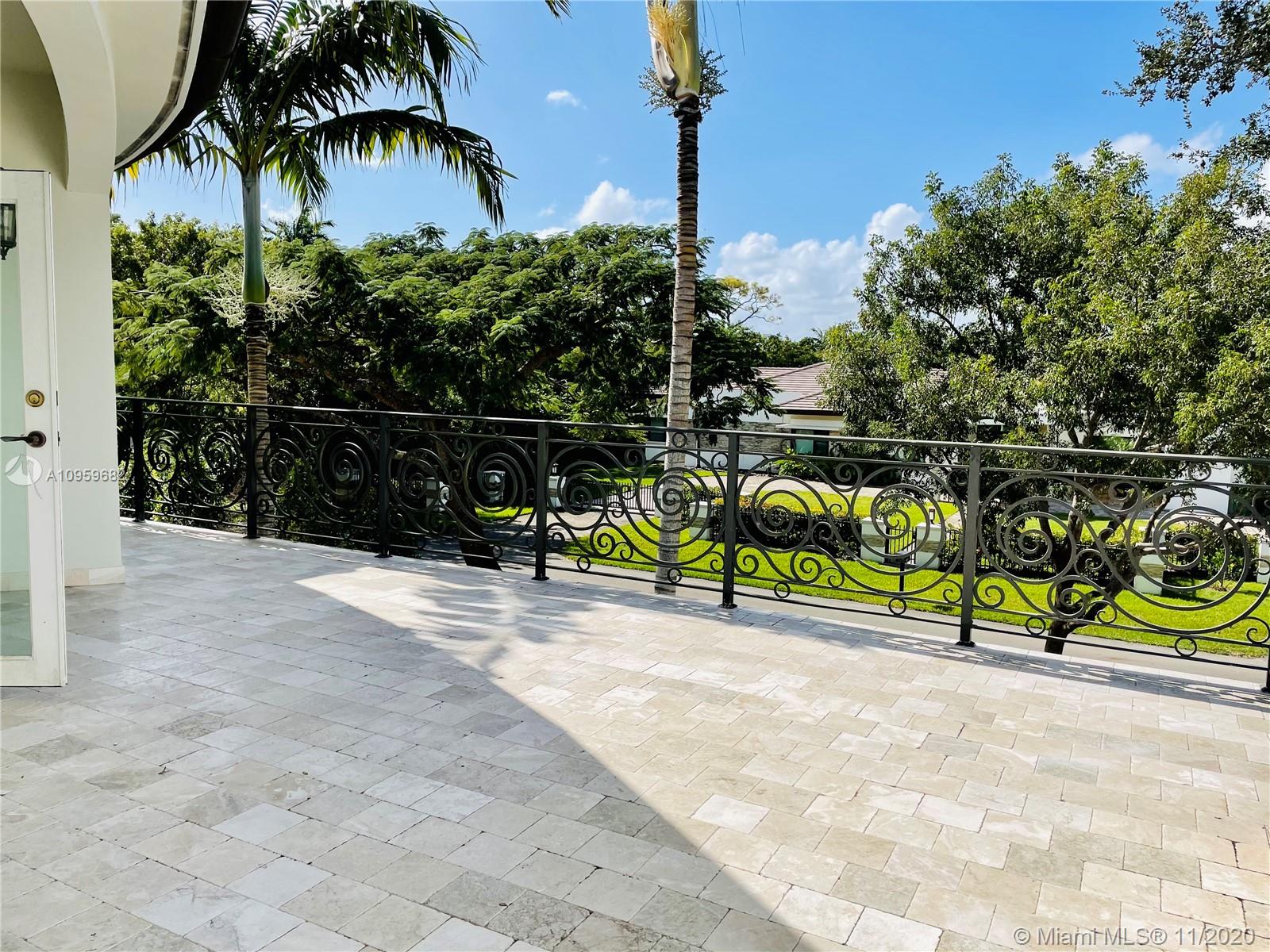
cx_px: 635
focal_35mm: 26
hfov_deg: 67.3
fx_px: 954
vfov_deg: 53.1
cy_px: 476
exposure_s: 1/5051
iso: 32
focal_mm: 4.2
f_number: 1.6
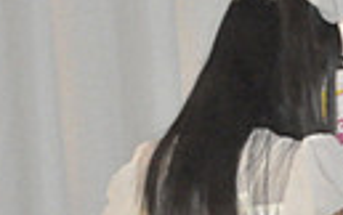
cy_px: 334
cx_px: 620
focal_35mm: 393
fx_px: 3679
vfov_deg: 3.3
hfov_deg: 5.3
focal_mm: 65
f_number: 7.1
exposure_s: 1/60
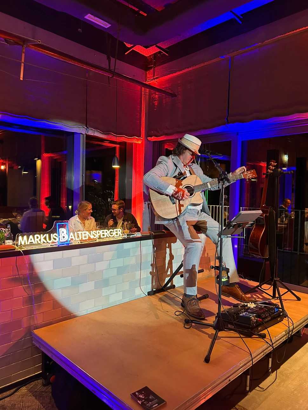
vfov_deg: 67.3
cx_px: 154
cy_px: 205
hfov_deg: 53.1
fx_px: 308
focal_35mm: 26
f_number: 1.5
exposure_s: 1/37
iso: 400
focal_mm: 5.7
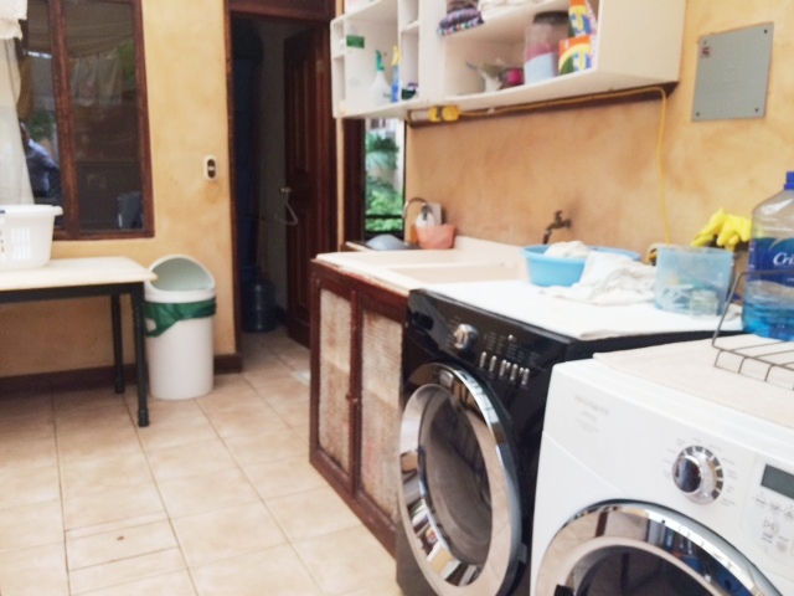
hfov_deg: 61.7
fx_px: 665
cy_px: 298
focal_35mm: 29
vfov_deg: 48.2
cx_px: 397
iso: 40
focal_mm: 4.15
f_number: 2.2
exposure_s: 1/40
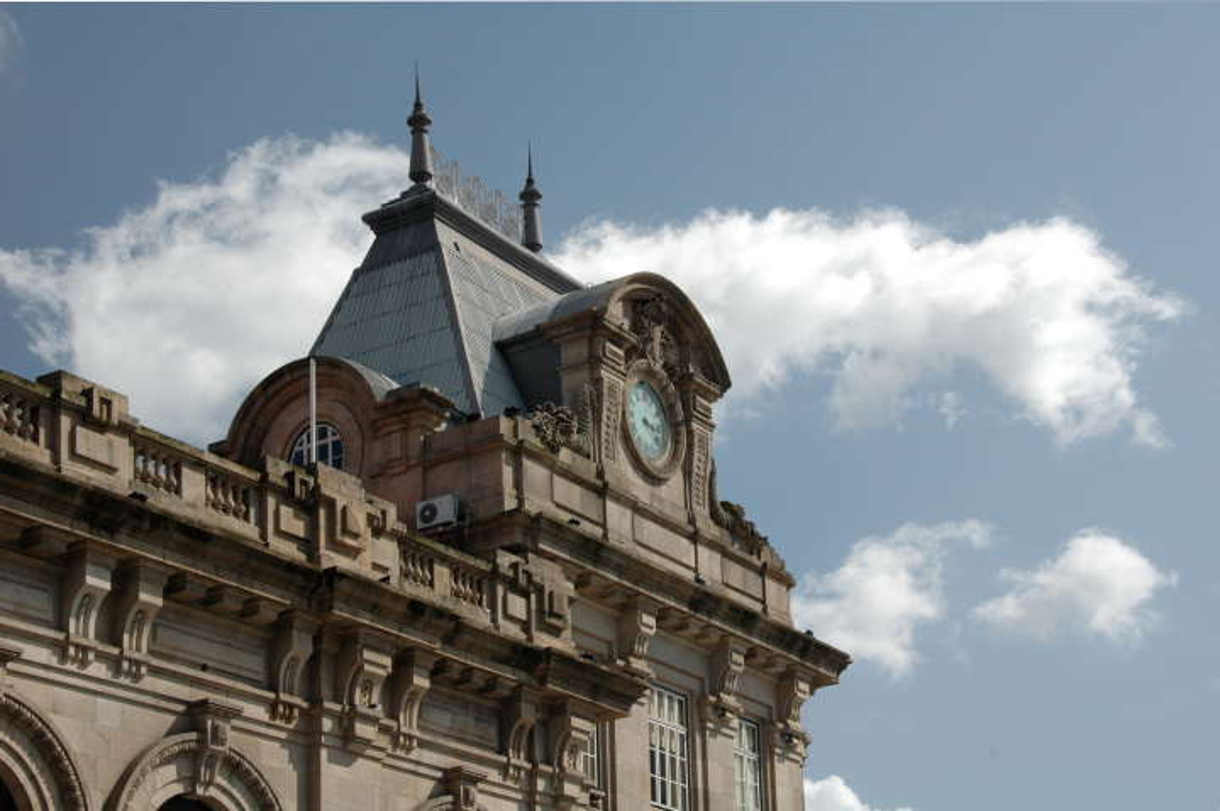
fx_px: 2540
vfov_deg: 18.2
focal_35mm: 75
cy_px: 406
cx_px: 610
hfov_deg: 27.0
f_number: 10
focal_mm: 50
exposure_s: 1/400
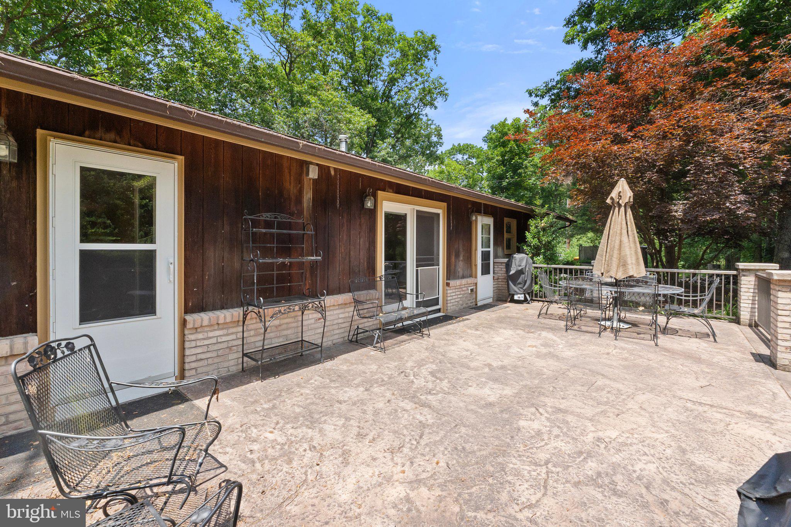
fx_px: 330
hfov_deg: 100.4
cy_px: 264
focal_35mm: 15
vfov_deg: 77.3
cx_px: 396
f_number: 8
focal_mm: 10
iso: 640
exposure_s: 1/640
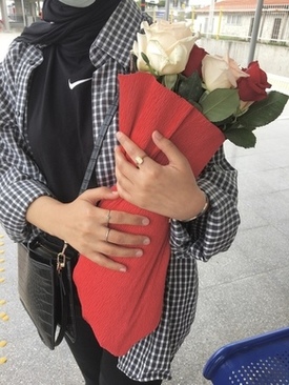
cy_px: 192
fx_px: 322
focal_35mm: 29
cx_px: 144
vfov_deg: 61.6
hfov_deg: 48.3
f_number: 2.2
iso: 25
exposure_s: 1/161
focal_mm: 4.15
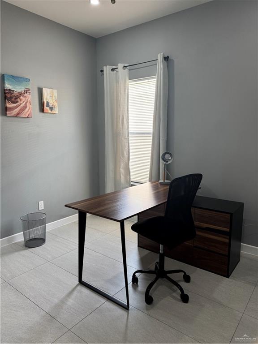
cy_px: 172
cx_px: 129
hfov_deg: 56.8
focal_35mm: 24
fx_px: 239
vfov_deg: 71.6
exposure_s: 1/121
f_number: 1.78
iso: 200
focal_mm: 6.76
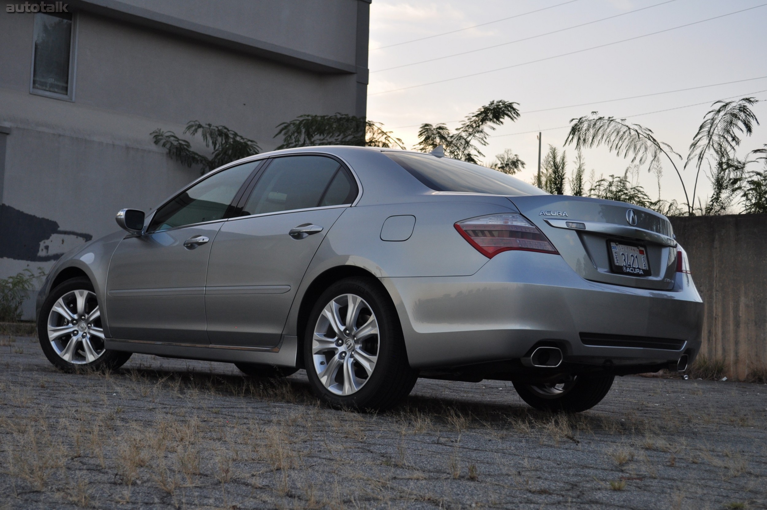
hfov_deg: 37.9
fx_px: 1117
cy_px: 255
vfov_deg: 25.7
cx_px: 384
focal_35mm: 52
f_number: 5.6
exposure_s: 1/125
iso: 360
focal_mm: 35
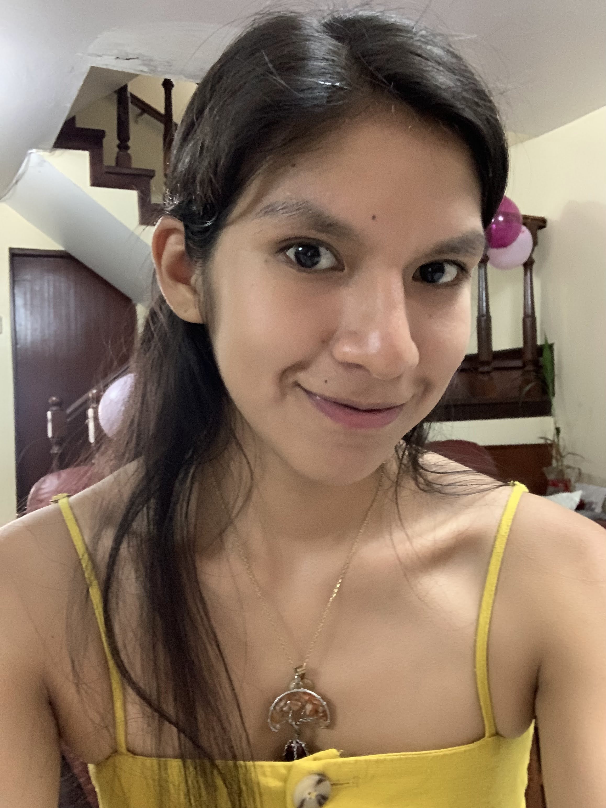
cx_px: 303
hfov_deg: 44.2
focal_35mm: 32
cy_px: 404
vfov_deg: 56.8
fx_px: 747
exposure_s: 1/20
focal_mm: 2.87
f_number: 2.2
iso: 500
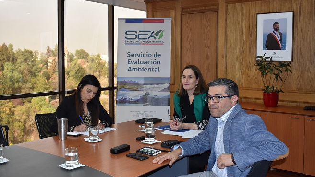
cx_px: 158
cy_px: 82
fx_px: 330
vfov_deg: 30.0
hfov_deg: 51.0
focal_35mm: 40
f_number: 5.6
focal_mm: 25
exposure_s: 1/125
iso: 800
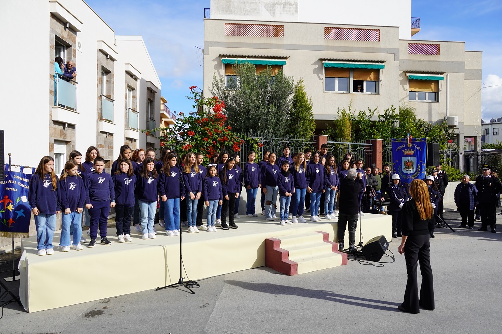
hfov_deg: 67.4
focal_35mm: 27
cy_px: 167
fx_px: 376
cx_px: 251
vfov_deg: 47.9
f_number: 10
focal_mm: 18
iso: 100
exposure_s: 1/160
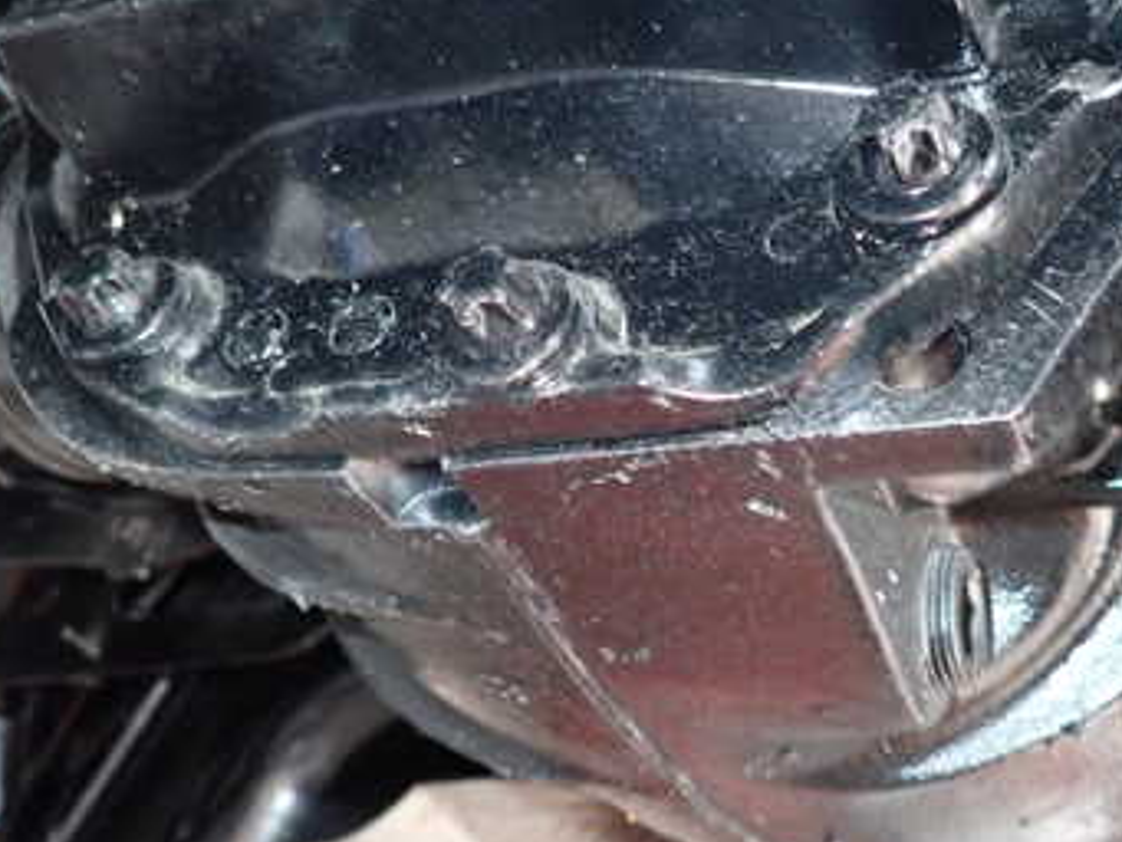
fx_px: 1427
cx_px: 678
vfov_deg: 32.9
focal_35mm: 44
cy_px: 441
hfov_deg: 42.7
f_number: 5.6
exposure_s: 1/30
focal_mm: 4.5
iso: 640
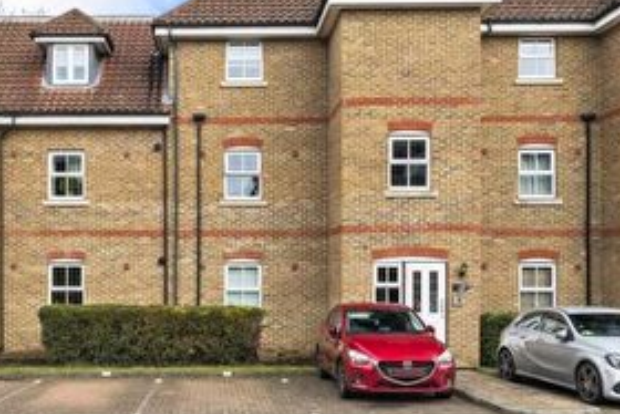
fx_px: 689
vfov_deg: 33.4
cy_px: 222
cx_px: 195
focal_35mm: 40
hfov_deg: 47.5
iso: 320
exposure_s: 1/125
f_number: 8
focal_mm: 16
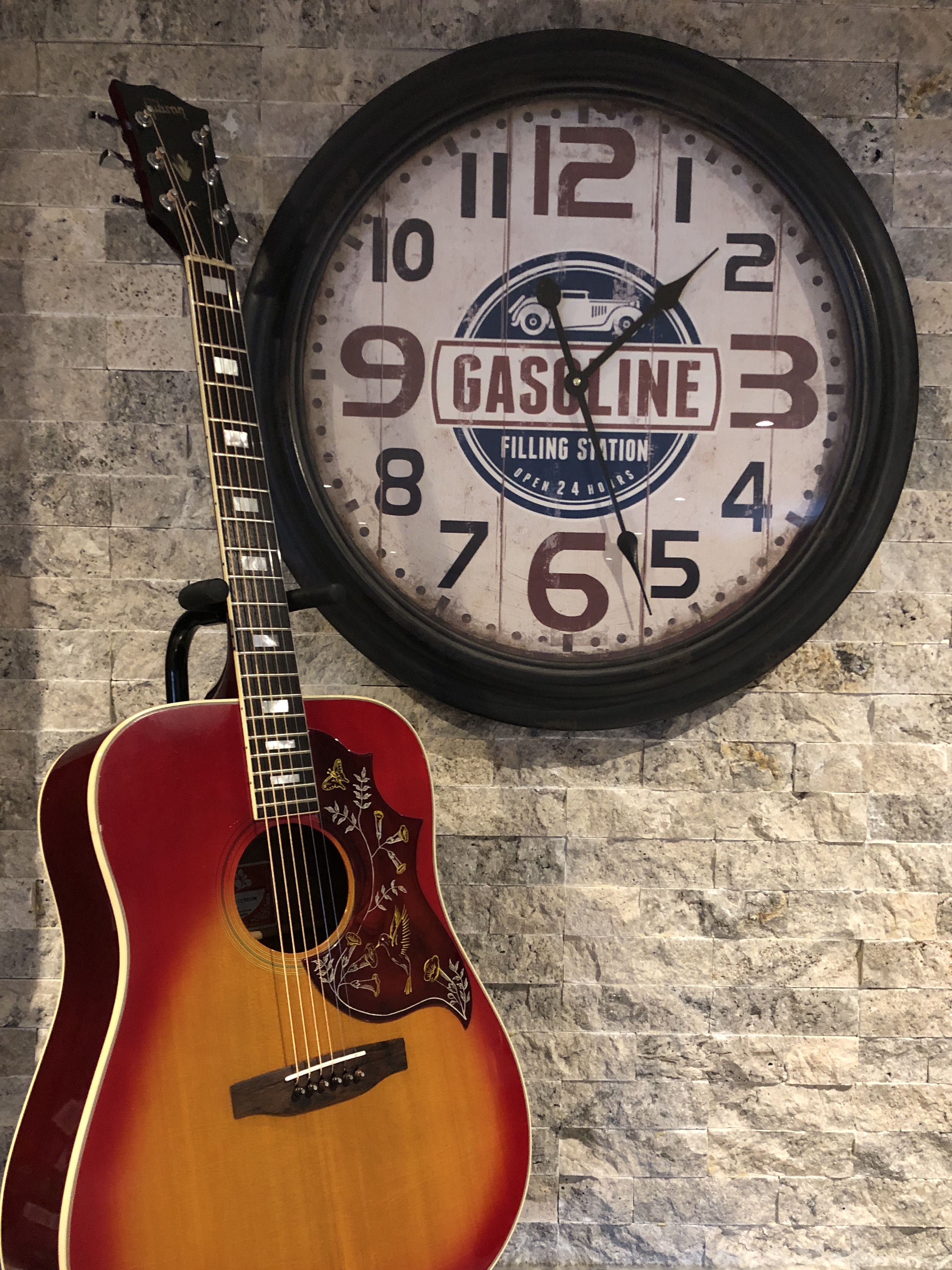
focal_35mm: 32
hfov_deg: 44.1
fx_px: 1173
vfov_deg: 56.6
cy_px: 724
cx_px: 516
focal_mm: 3.99
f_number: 1.8
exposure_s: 1/7
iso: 80
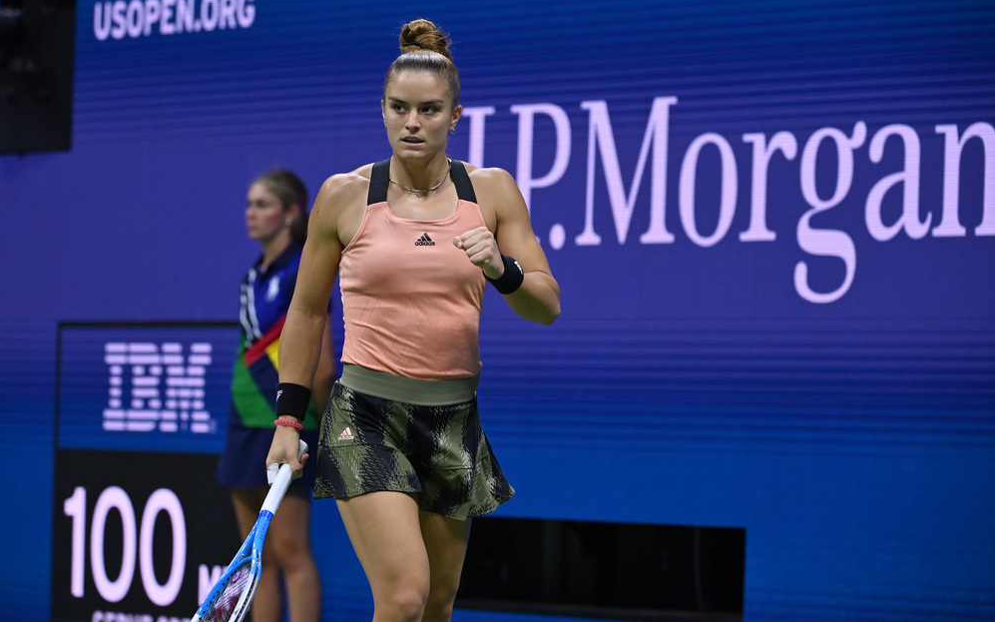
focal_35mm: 184
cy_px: 312
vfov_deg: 7.1
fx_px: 4989
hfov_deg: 11.4
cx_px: 497
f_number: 4
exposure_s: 1/1250
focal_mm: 180
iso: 2500
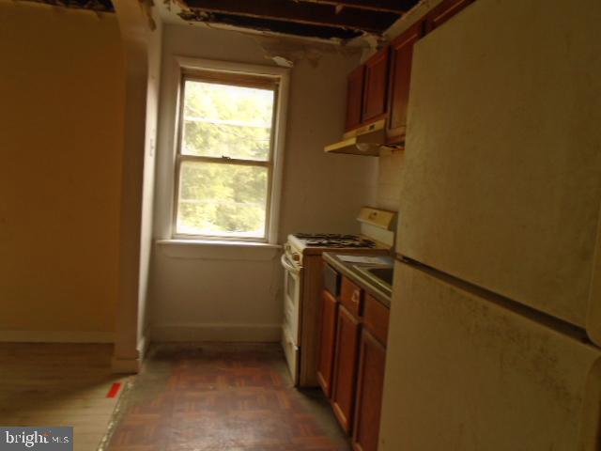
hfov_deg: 67.3
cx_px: 300
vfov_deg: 53.1
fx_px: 451
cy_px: 226
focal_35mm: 26
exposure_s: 1/30
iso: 100
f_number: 3.2
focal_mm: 4.6
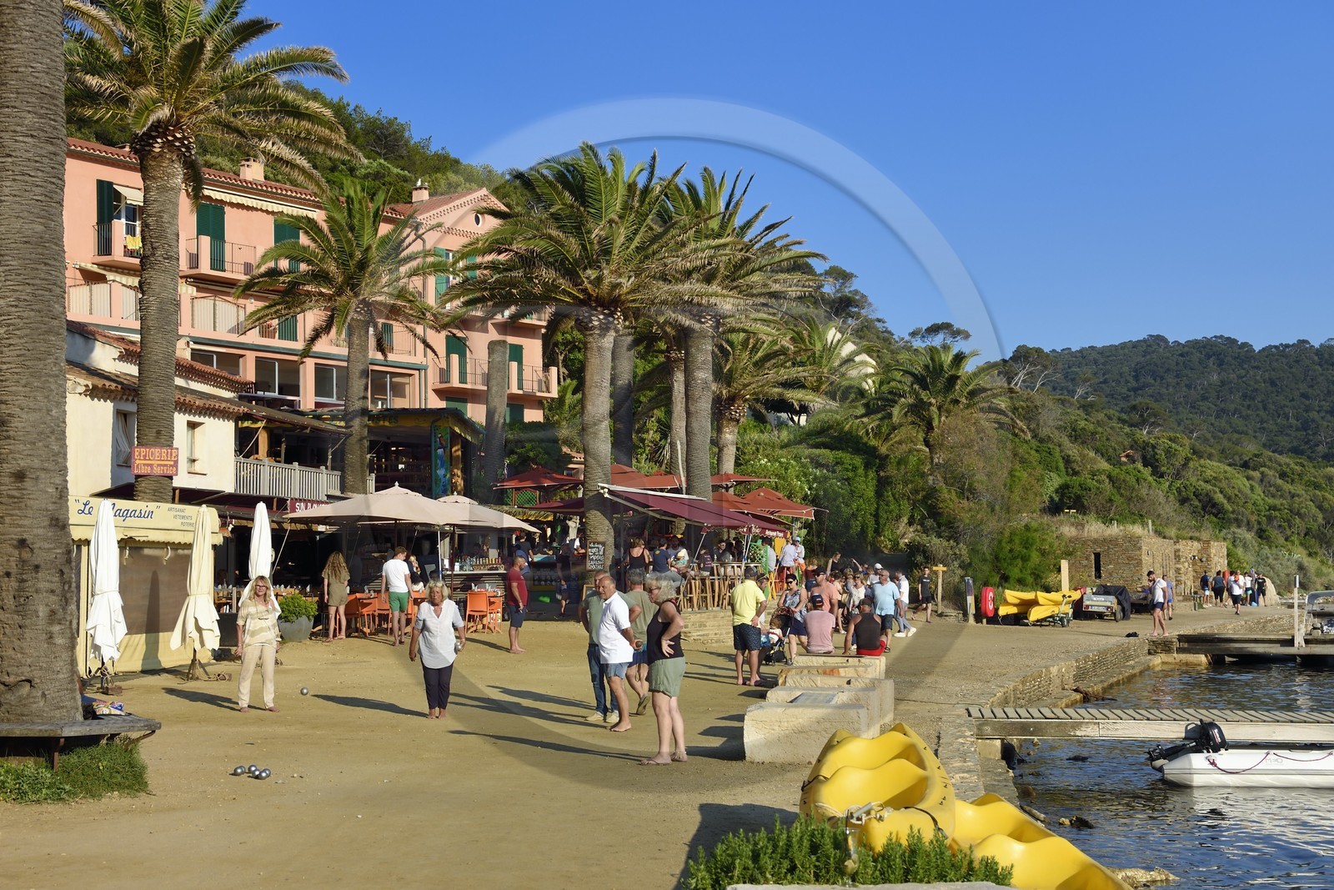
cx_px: 667
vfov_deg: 27.0
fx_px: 1853
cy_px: 445
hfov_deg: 39.6
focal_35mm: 50
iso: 200
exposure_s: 1/400
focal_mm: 50
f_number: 9
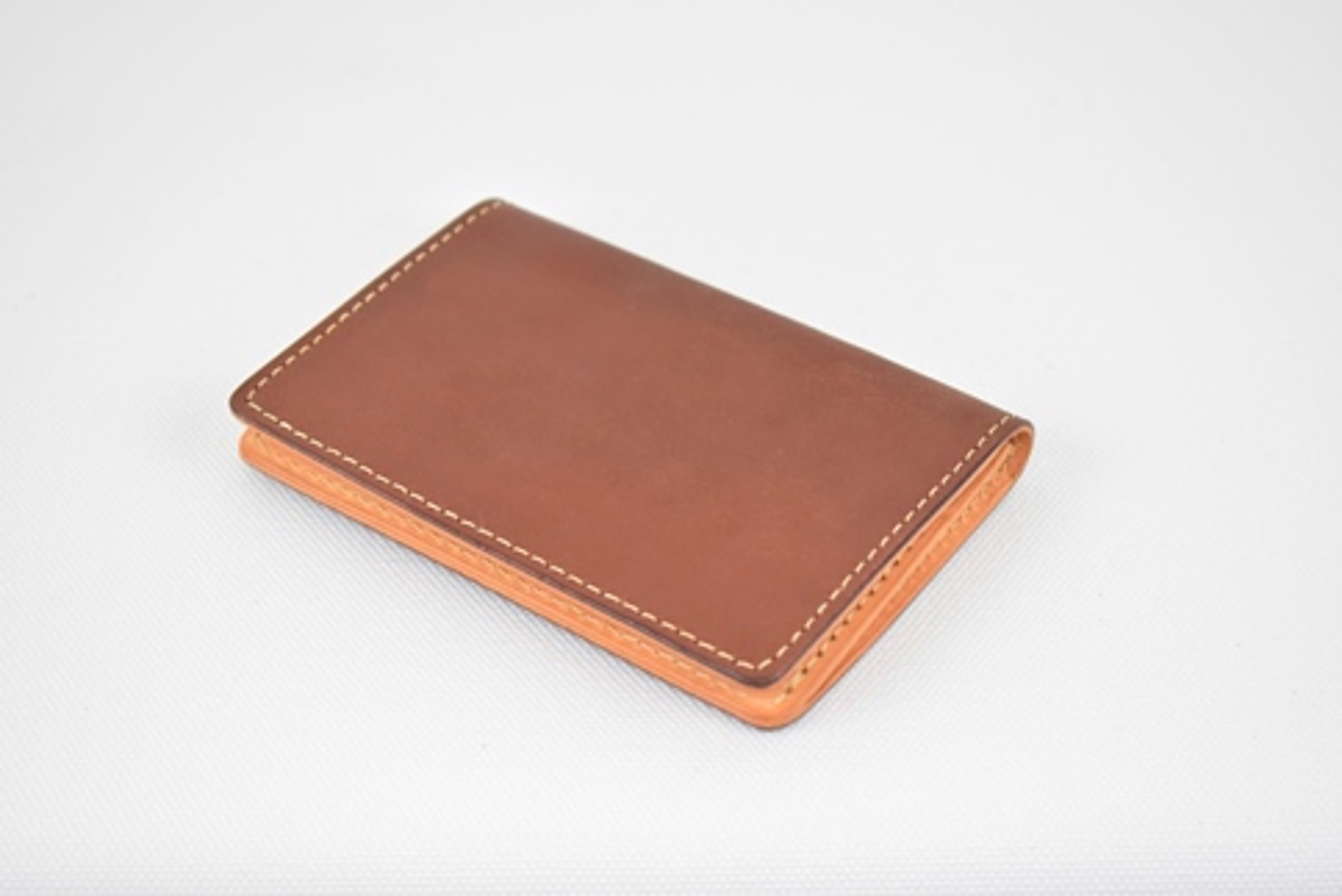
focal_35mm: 78
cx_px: 671
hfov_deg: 26.0
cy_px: 448
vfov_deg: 17.5
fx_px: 2908
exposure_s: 1/250
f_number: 5.6
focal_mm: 52
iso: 2000
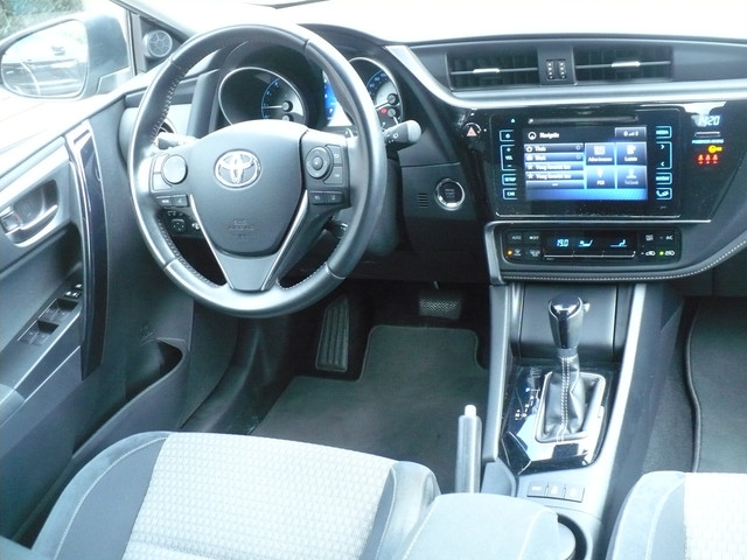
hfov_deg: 50.1
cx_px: 374
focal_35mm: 37
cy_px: 280
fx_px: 798
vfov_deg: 38.7
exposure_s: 1/30
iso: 400
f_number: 2.8
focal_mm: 6.1
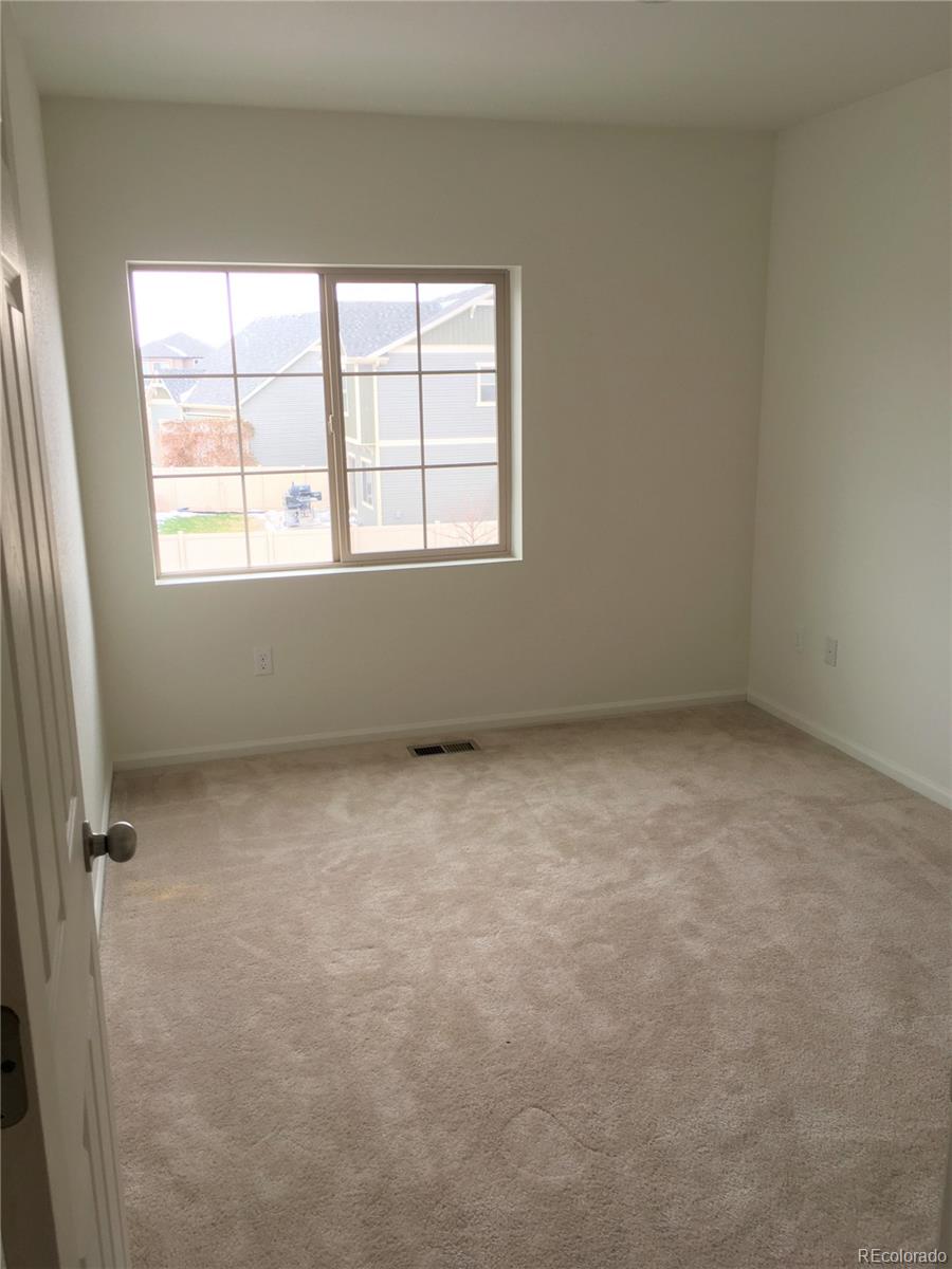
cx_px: 476
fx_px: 1063
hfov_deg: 48.2
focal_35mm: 29
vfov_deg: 61.7
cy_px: 634
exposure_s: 1/60
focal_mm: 4.15
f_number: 2.2
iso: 25
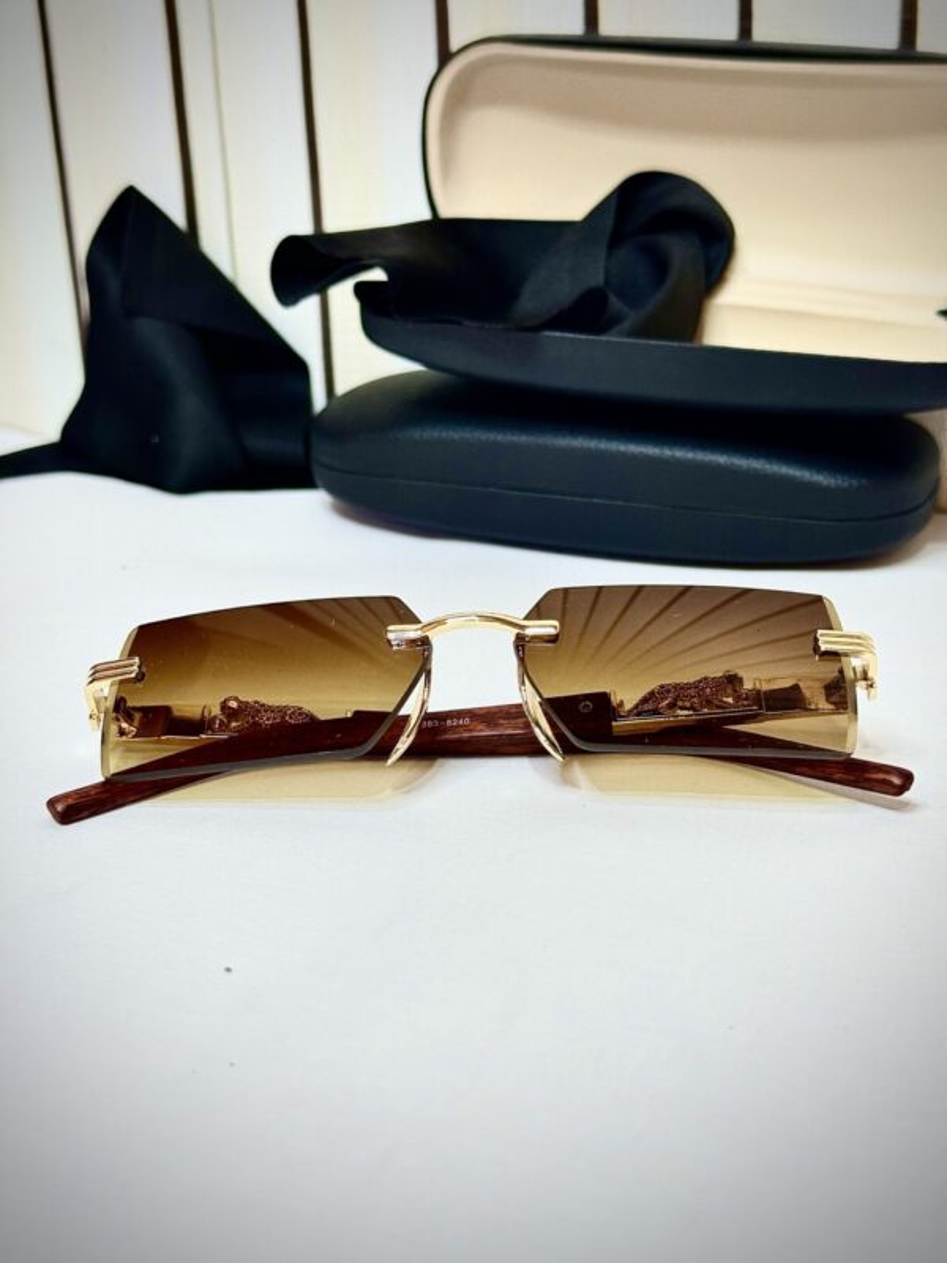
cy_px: 632
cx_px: 474
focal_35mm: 48
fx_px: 1751
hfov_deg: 30.3
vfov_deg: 39.7
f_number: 1.78
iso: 200
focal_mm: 6.76
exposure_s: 1/33
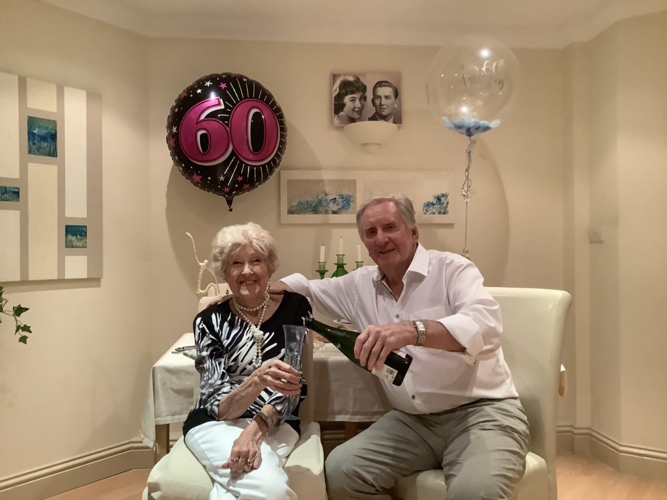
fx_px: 597
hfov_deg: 58.4
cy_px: 250
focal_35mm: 31
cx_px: 334
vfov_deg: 45.4
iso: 250
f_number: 2.4
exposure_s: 1/50
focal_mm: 3.3
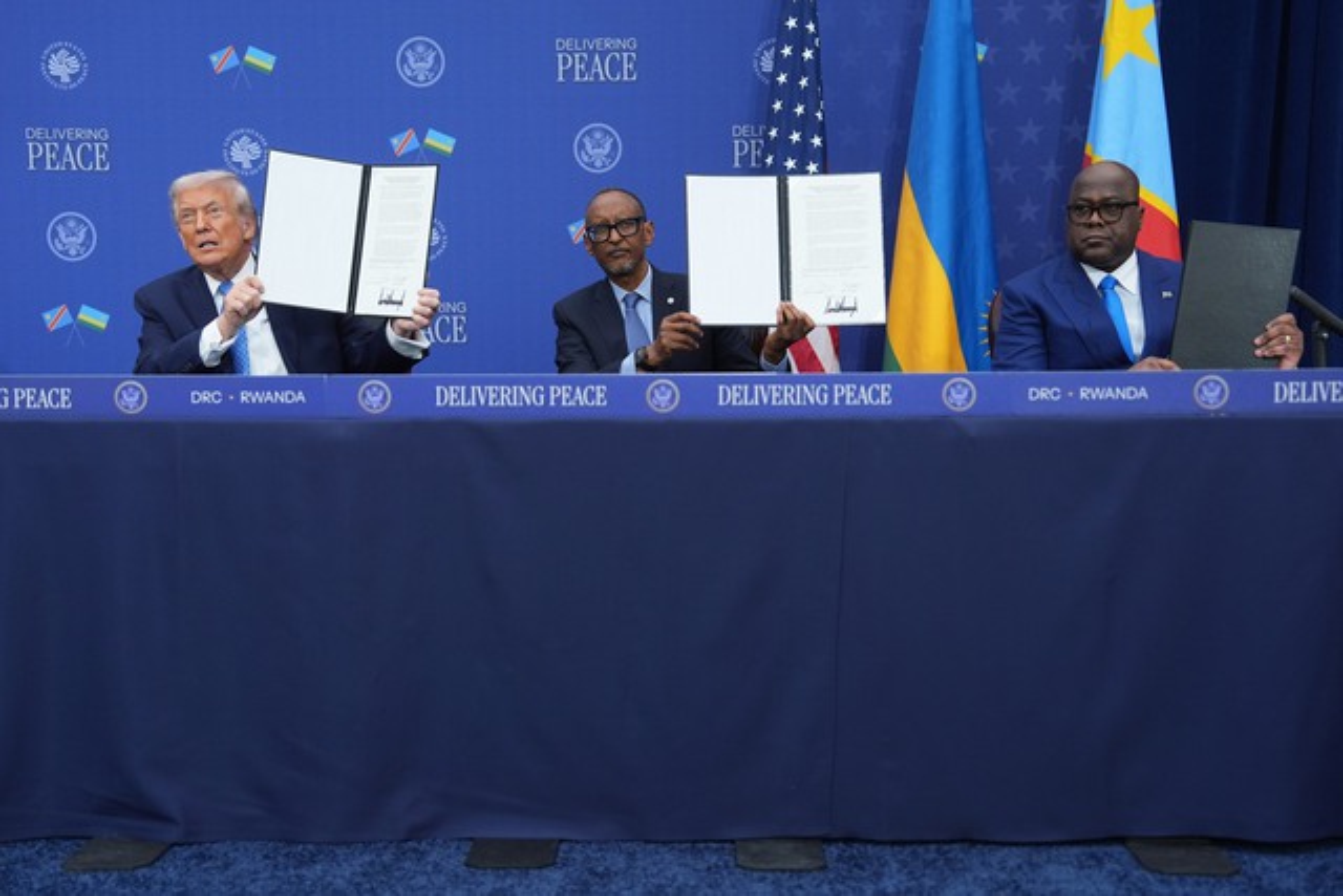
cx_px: 672
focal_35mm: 45
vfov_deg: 29.9
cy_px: 448
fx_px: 1679
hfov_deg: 43.6
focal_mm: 45
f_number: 2.8
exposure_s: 1/250
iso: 800
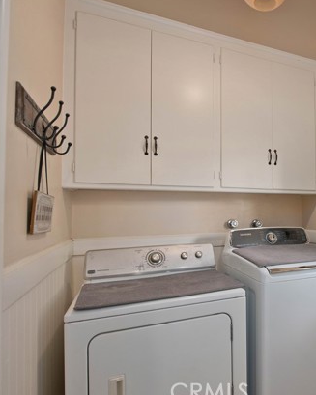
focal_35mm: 25
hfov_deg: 51.5
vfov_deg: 68.1
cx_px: 272
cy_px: 199
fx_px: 292
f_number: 5.6
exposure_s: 1/80
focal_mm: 17
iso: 400
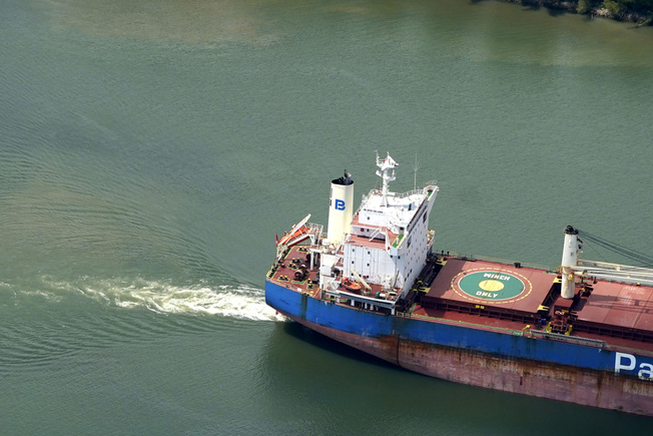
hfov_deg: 7.3
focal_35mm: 281
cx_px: 202
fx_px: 5098
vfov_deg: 4.9
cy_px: 255
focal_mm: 179
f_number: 5.6
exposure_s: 1/6400
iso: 800
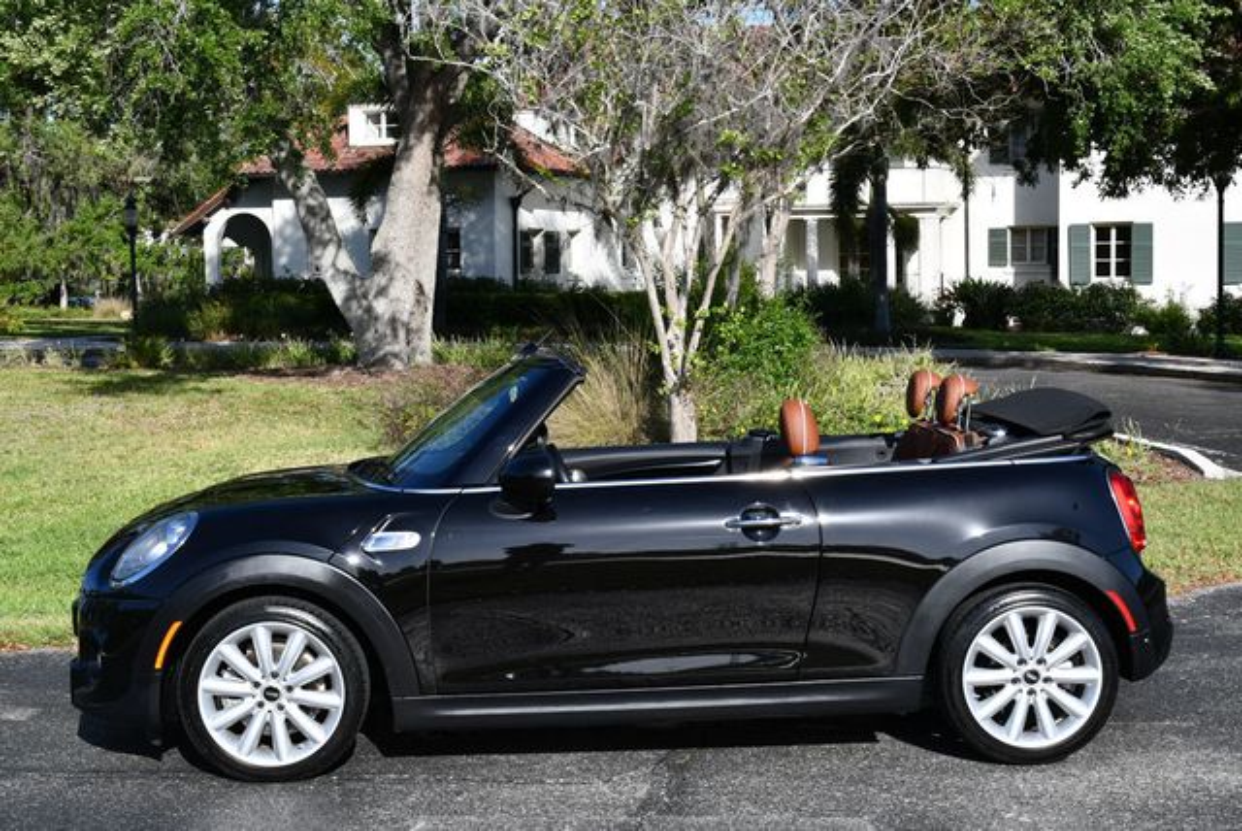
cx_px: 621
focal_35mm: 58
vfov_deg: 23.4
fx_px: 2003
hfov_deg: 34.5
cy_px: 416
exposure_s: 1/250
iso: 110
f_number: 8
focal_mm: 29
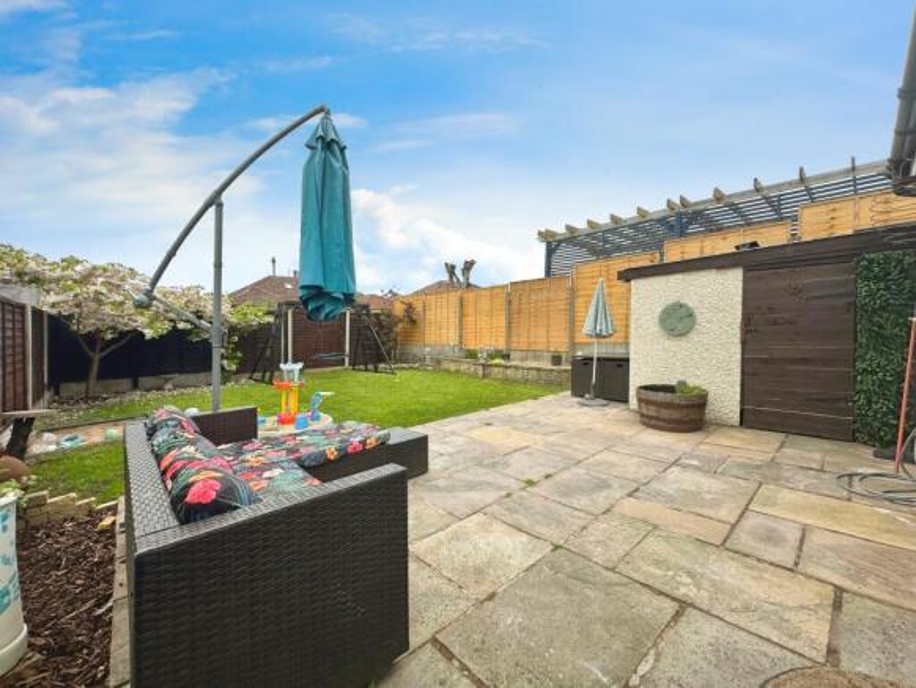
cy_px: 344
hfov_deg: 102.0
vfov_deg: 85.7
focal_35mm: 14
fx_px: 371
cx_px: 458
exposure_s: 1/1825
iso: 40
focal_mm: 2.22
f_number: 2.2
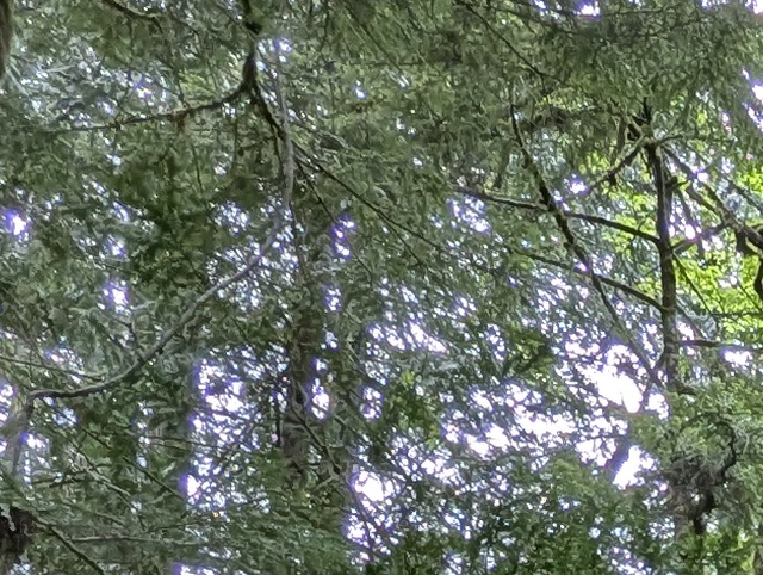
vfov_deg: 12.1
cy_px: 1310
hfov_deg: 16.4
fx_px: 2252
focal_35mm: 102
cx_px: 1346
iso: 43
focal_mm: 2.35
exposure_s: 1/93.1
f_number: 2.2
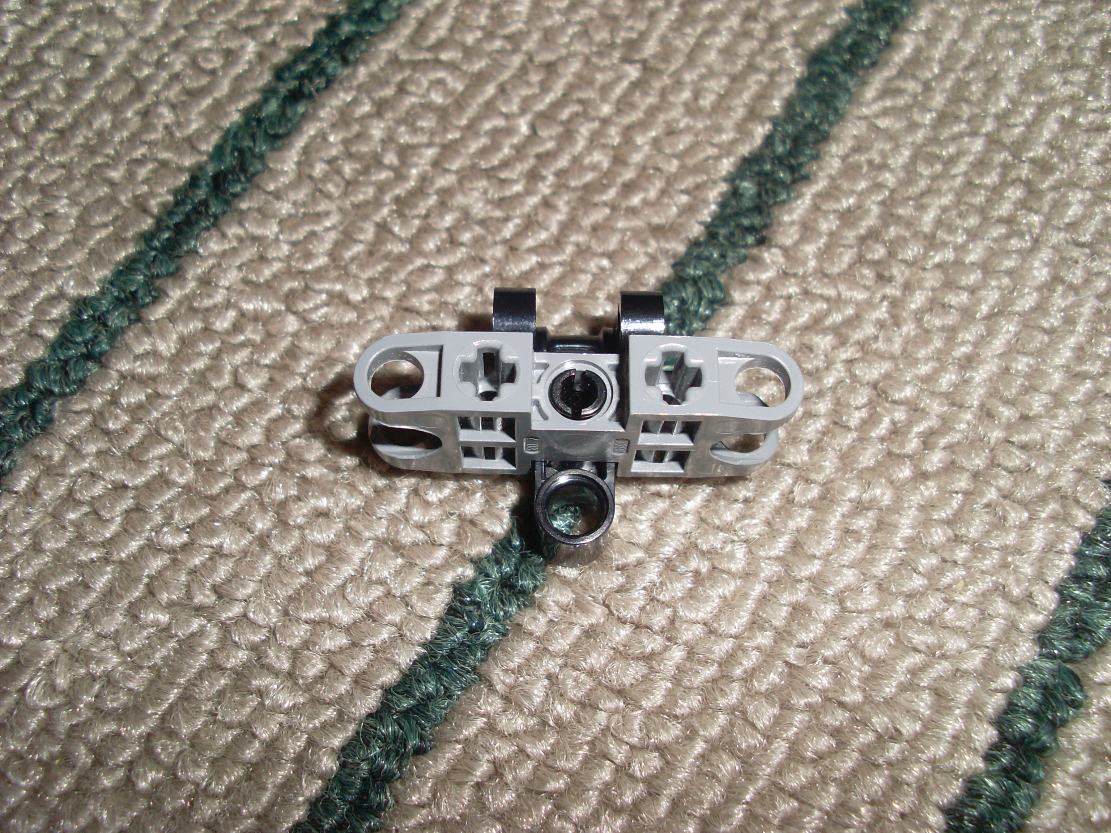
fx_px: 1220
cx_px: 556
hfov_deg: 49.0
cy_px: 416
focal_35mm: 38
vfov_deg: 37.7
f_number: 7.7
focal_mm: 6.3
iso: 100
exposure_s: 1/45
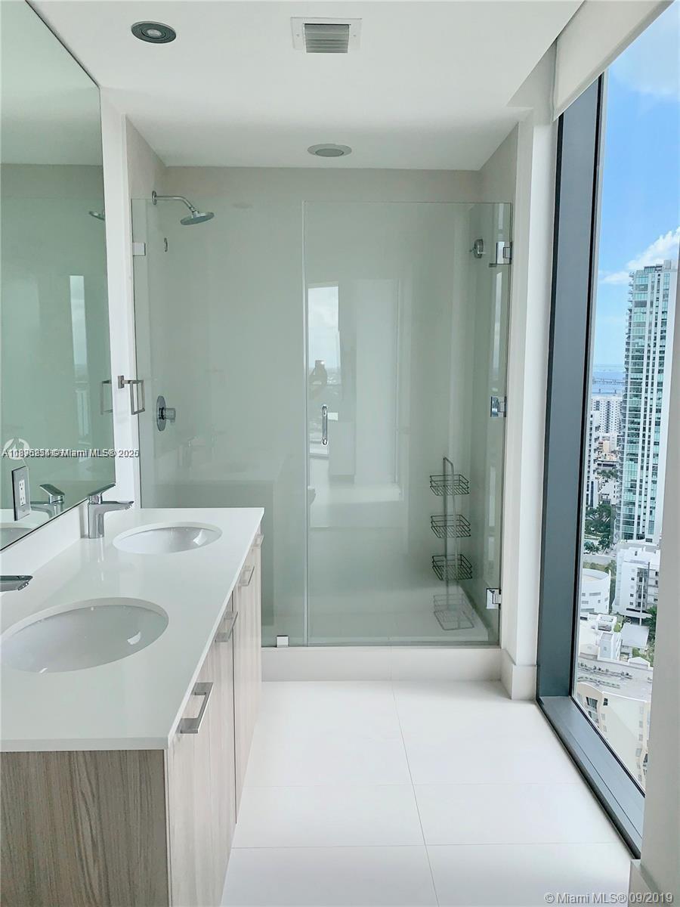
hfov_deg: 53.1
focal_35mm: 26
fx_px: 681
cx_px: 340
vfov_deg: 67.3
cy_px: 454
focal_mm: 4.25
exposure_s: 1/954
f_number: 1.8
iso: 25
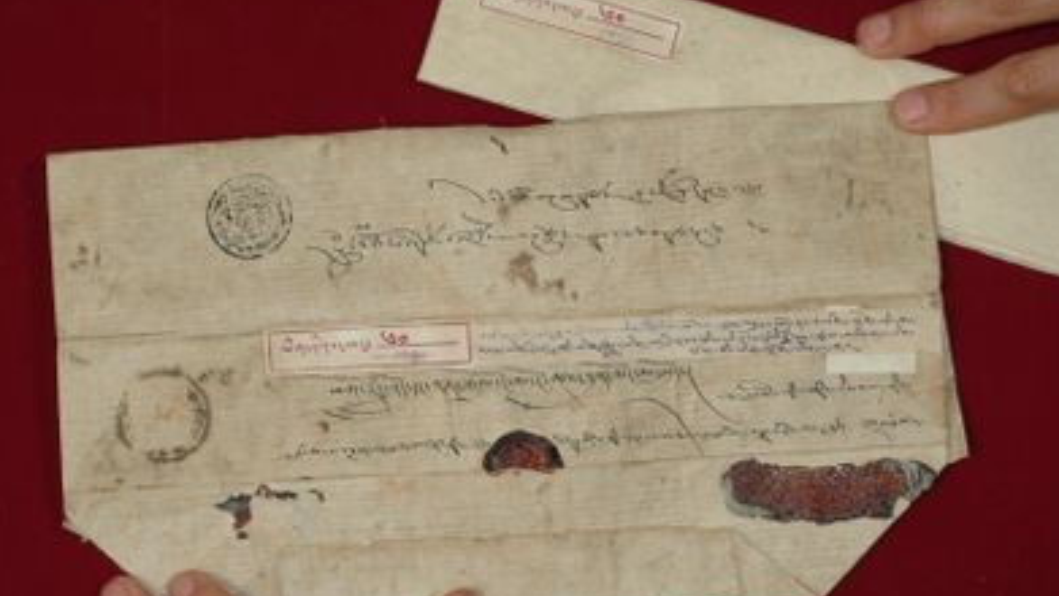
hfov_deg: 17.6
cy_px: 297
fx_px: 3417
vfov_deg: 10.0
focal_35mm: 122
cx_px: 488
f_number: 13
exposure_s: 1/20
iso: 160
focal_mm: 59
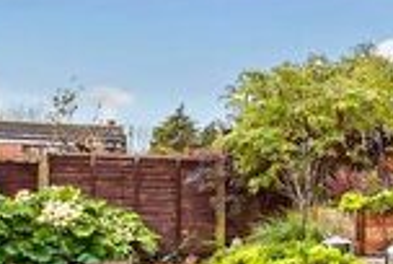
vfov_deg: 19.7
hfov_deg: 16.4
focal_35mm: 69
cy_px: 195
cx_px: 887
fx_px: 755
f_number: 8
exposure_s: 1/160
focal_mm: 10
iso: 320
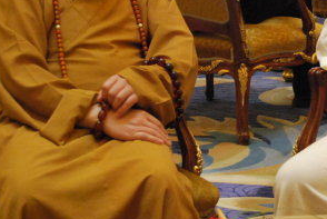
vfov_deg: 9.7
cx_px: 267
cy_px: 19
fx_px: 1283
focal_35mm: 141
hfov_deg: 14.4
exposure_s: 1/15
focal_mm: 40
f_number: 5
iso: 1600
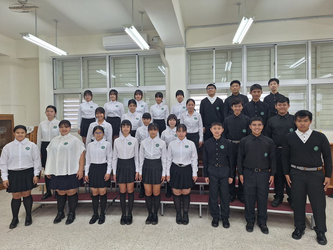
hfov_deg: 73.9
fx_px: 221
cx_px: 166
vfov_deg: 58.9
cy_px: 125
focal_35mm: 23
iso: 50
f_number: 1.8
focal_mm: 5.54
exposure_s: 1/60
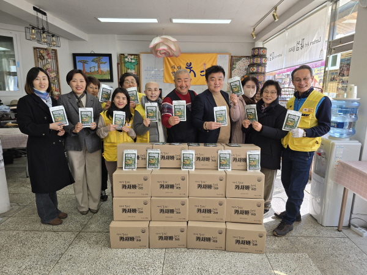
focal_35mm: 23
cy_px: 138
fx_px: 244
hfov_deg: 73.9
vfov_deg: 58.9
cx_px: 184
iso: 32
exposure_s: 1/120
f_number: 1.7
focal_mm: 6.3
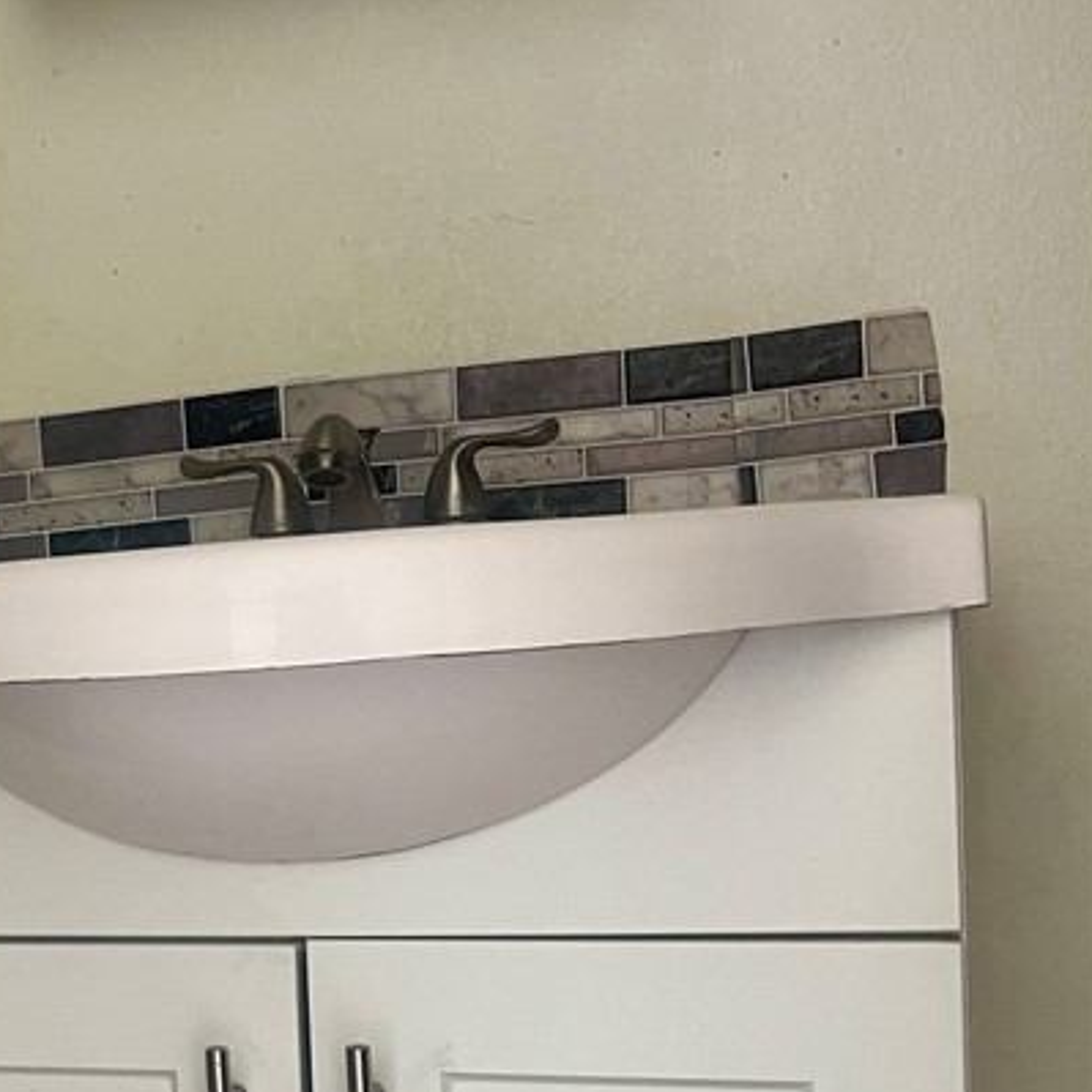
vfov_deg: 28.7
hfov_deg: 27.7
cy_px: 783
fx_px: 2106
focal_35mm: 59
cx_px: 52
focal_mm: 5.1
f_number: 1.6
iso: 100
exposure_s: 1/60
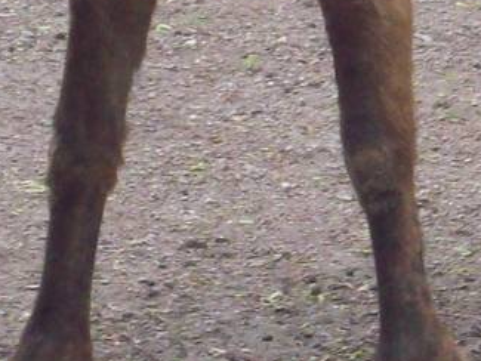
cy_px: -413
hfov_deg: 3.6
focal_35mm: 547
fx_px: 7604
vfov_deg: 2.7
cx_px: 244
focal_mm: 18.6
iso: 139
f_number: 5.2
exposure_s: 1/90.2
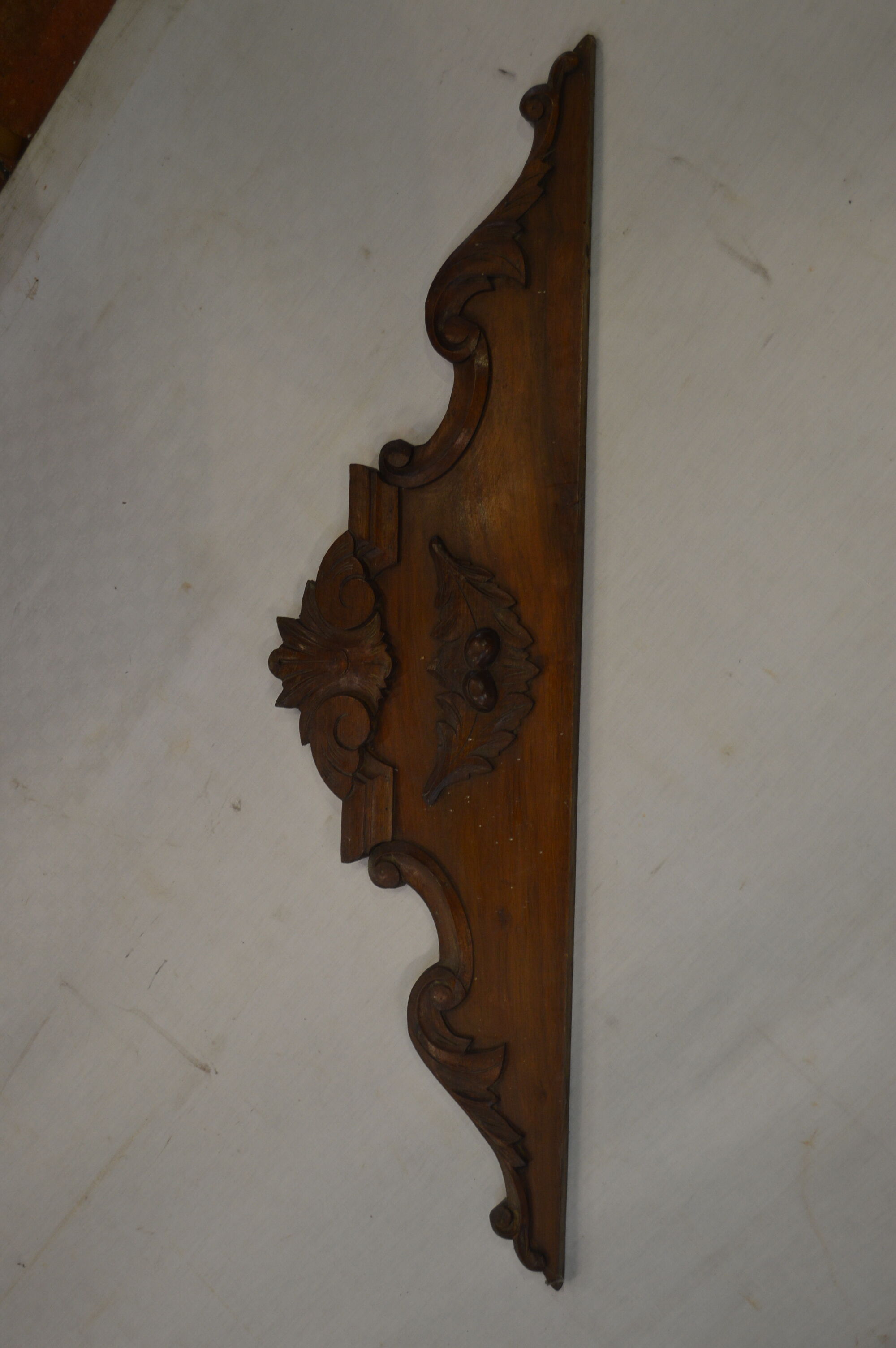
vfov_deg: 53.2
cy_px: 674
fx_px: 1346
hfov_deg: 36.8
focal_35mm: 36
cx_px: 448
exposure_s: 1/50
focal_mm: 24
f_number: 4
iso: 400
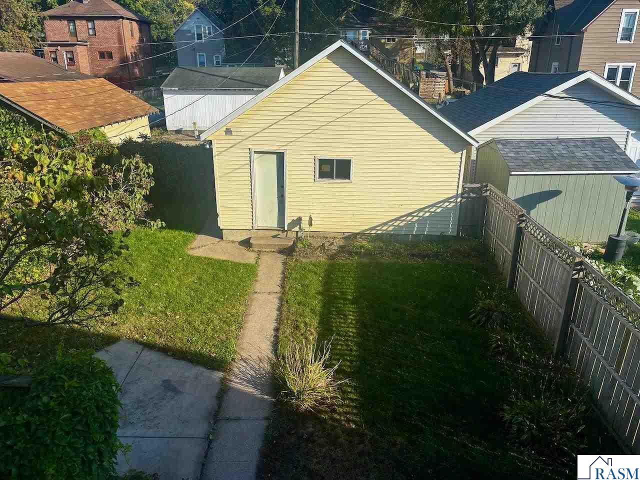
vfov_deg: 53.1
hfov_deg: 67.3
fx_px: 481
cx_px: 320
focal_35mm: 26
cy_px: 240
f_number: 1.6
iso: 50
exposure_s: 1/2398
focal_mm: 5.96
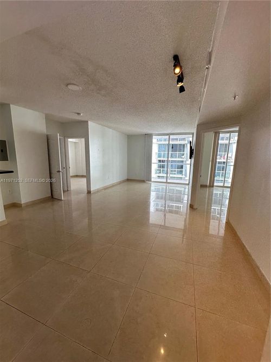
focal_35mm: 14
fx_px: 146
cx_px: 136
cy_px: 181
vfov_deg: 102.1
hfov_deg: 85.7
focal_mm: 2.22
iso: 50
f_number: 2.2
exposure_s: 1/120
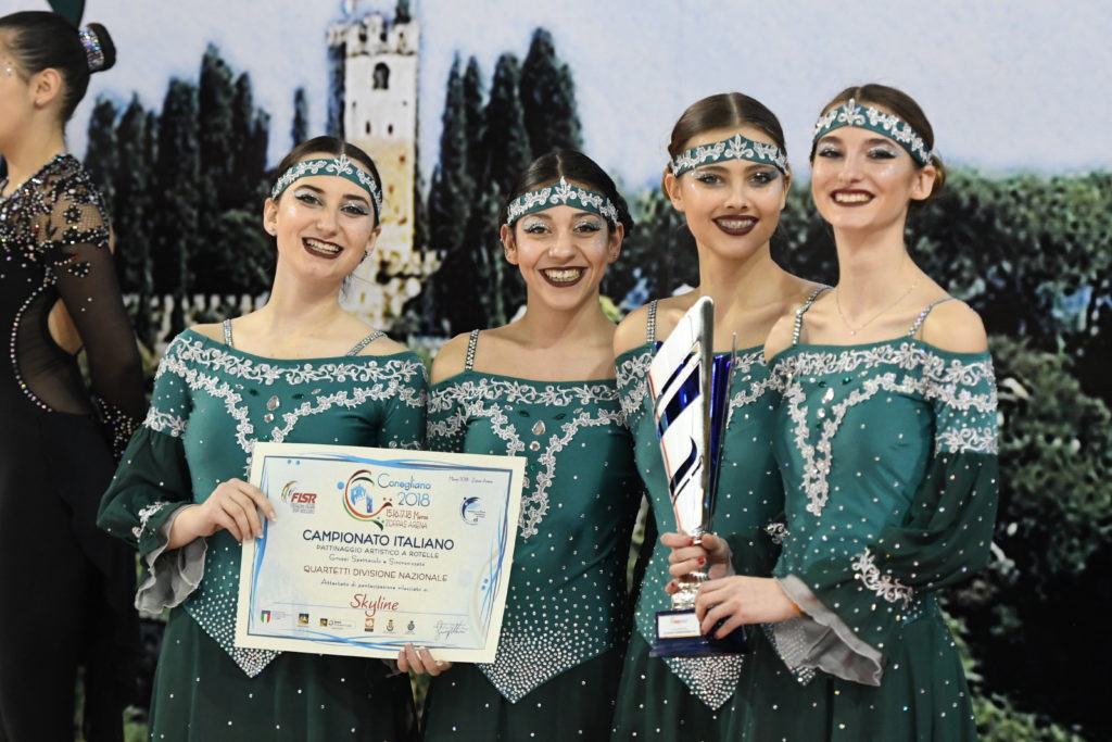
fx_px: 4865
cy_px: 371
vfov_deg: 8.7
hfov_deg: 13.0
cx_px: 556
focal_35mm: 158
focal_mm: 105
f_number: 2.8
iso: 5000
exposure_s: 1/800
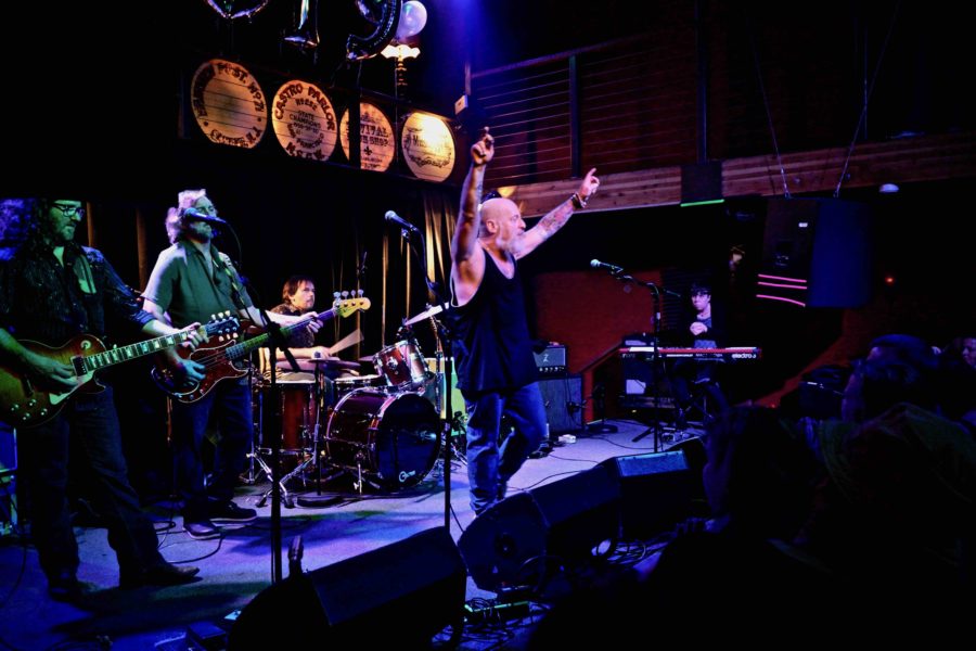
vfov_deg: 47.9
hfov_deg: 67.4
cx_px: 488
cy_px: 326
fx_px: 732
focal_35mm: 27
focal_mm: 18
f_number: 4
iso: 1600
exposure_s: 1/30
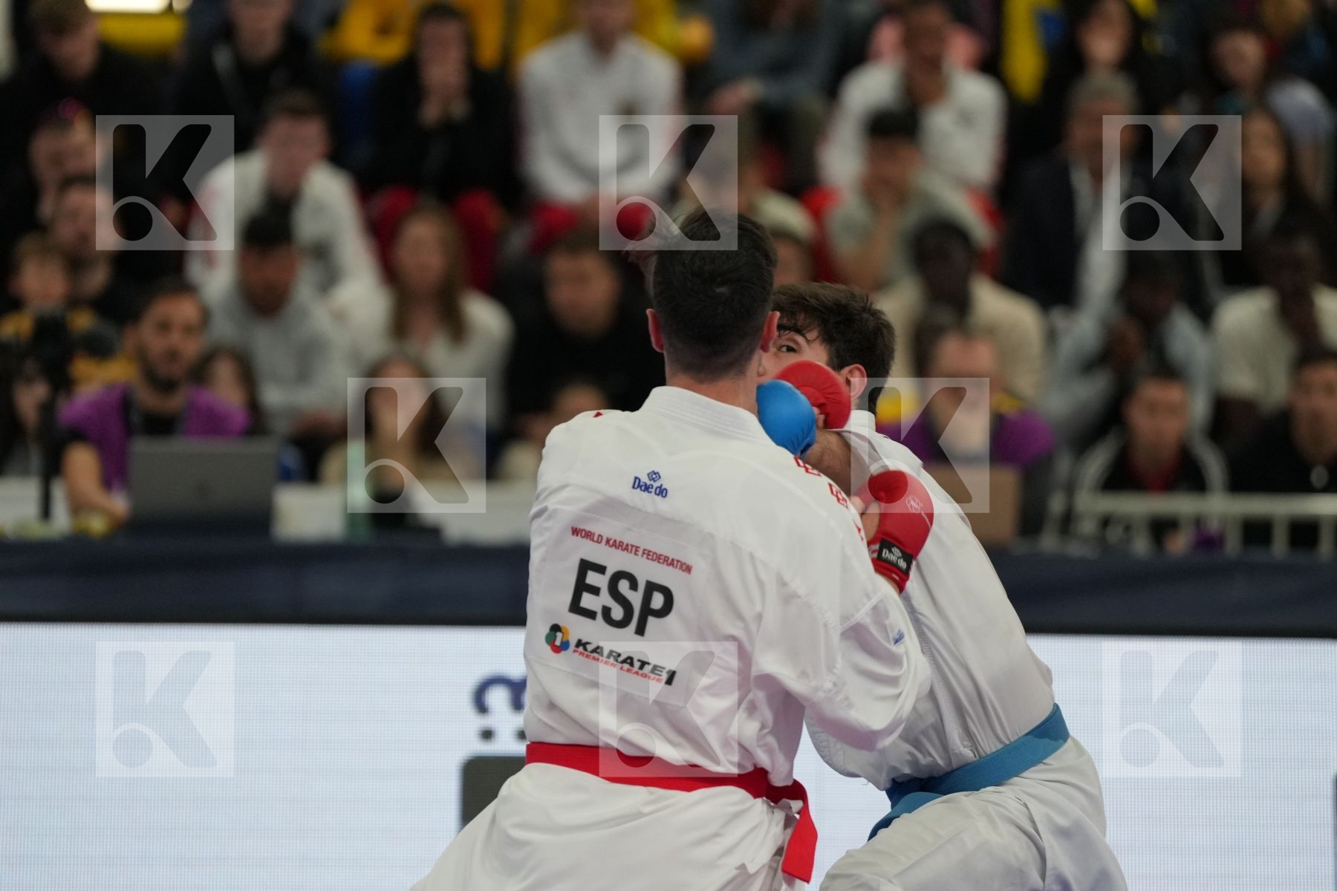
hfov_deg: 6.9
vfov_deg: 4.6
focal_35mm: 300
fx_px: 11141
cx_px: 668
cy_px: 446
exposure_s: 1/1000
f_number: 2.8
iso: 1600
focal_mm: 200
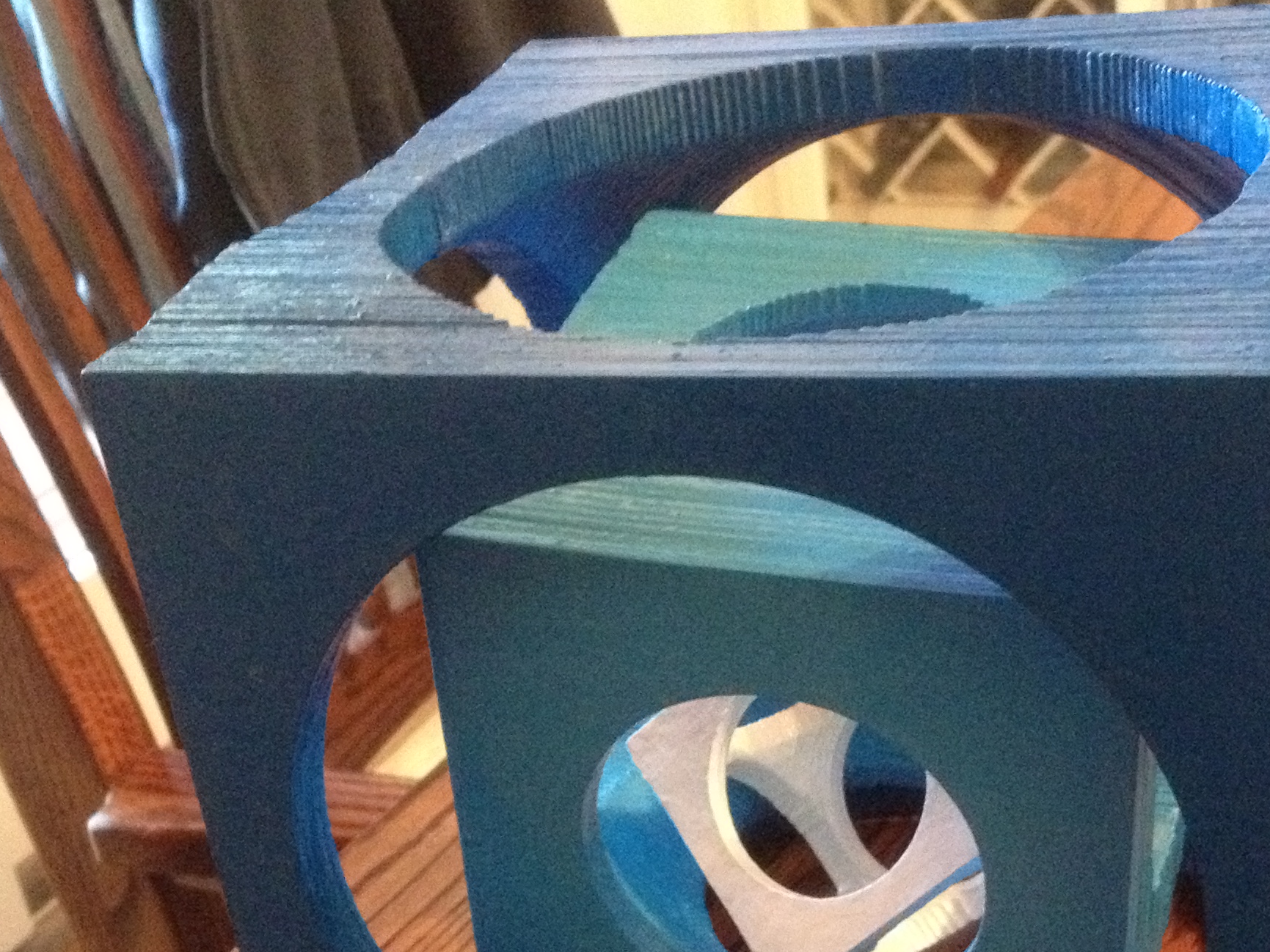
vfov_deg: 22.0
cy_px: 754
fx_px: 2421
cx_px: 782
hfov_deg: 29.3
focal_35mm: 66
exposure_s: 1/15
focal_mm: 4.28
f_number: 2.4
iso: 800
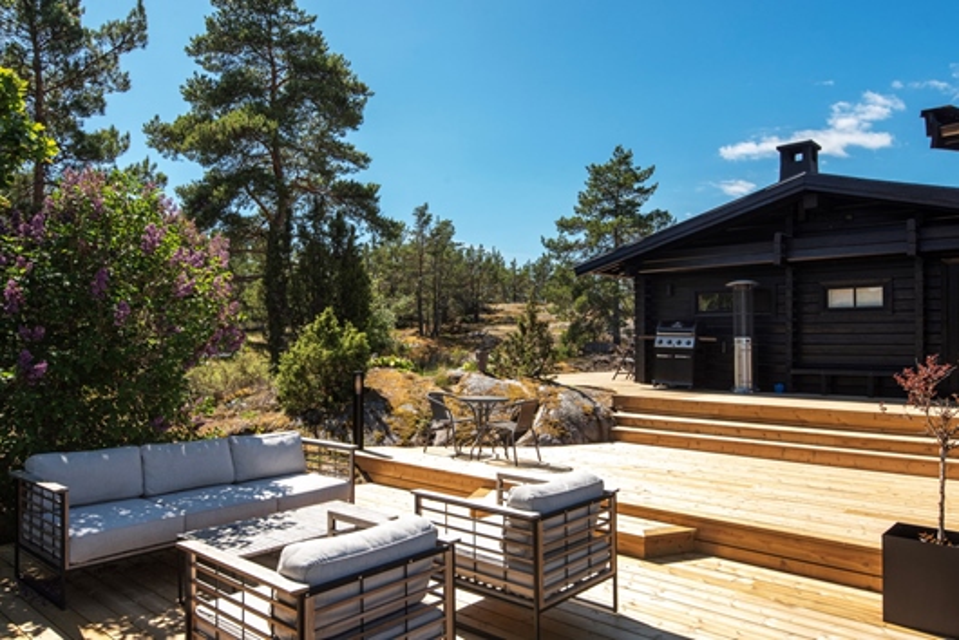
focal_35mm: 24
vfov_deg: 53.2
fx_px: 640
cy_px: 320
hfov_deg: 73.7
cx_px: 480
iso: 250
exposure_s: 1/400
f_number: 8
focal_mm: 24
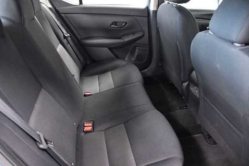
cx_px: 124
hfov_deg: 67.4
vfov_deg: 47.9
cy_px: 83
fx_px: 187
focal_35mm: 27
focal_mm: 18
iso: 2500
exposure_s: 1/60
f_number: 4
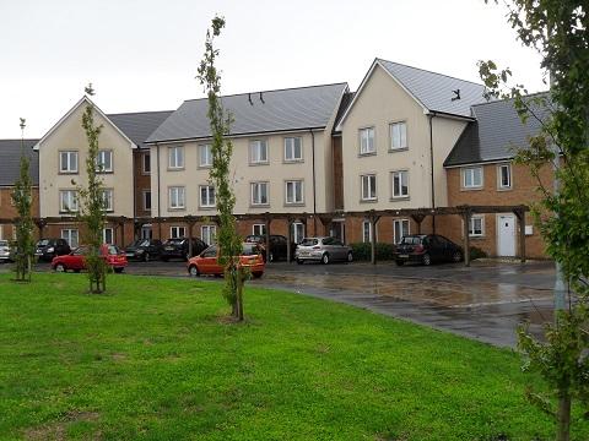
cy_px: 220
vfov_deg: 40.7
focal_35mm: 35
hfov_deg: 52.6
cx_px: 294
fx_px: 596
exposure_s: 1/250
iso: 100
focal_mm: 6.2
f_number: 2.8
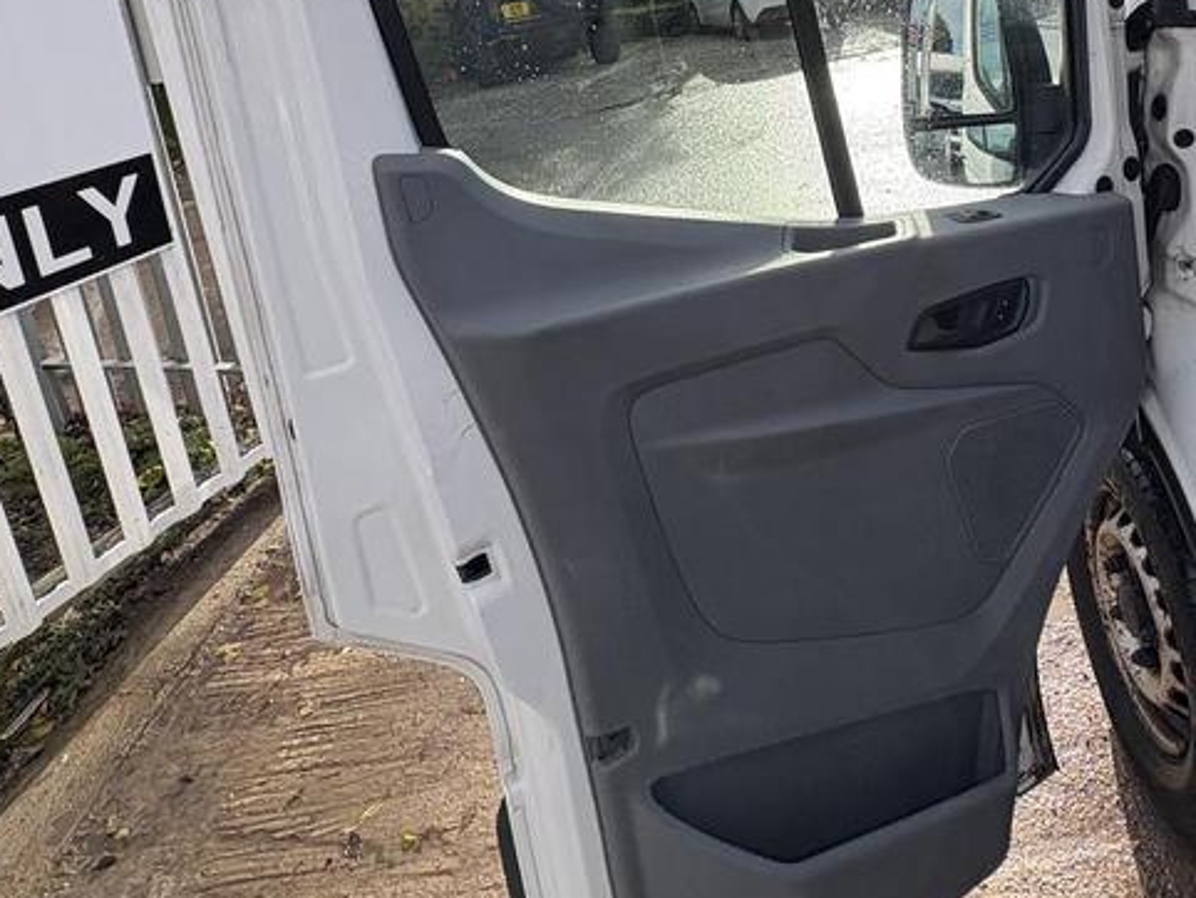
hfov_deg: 66.1
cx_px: 759
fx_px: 899
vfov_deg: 48.5
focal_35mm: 26
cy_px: 122
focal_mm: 2.22
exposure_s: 1/464
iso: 40
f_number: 2.2
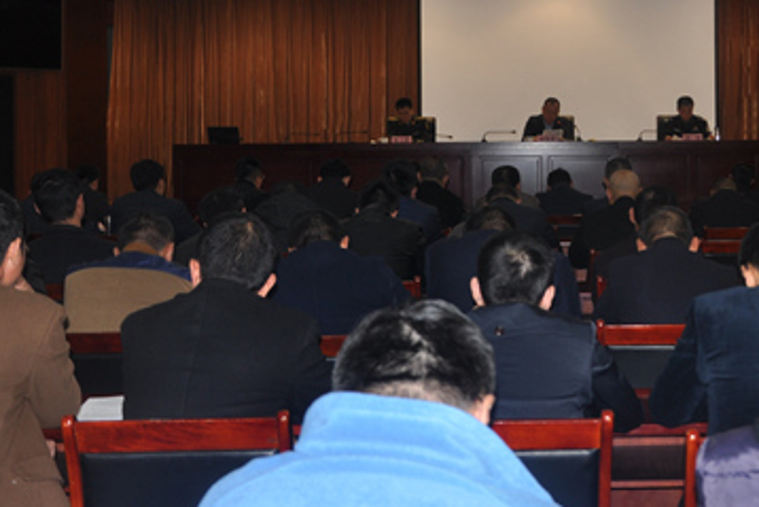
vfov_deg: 23.3
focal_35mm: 58
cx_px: 560
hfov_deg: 33.8
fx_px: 1223
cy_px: 161
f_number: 3.8
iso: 200
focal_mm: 22
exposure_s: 1/60
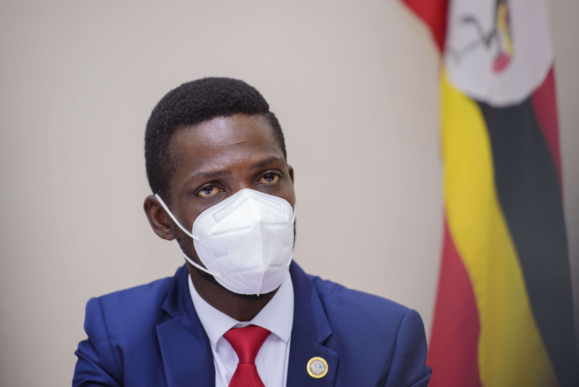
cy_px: 194
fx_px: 3218
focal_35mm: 200
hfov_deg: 10.3
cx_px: 290
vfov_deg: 6.9
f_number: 3.5
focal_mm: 200
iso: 1600
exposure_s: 1/160
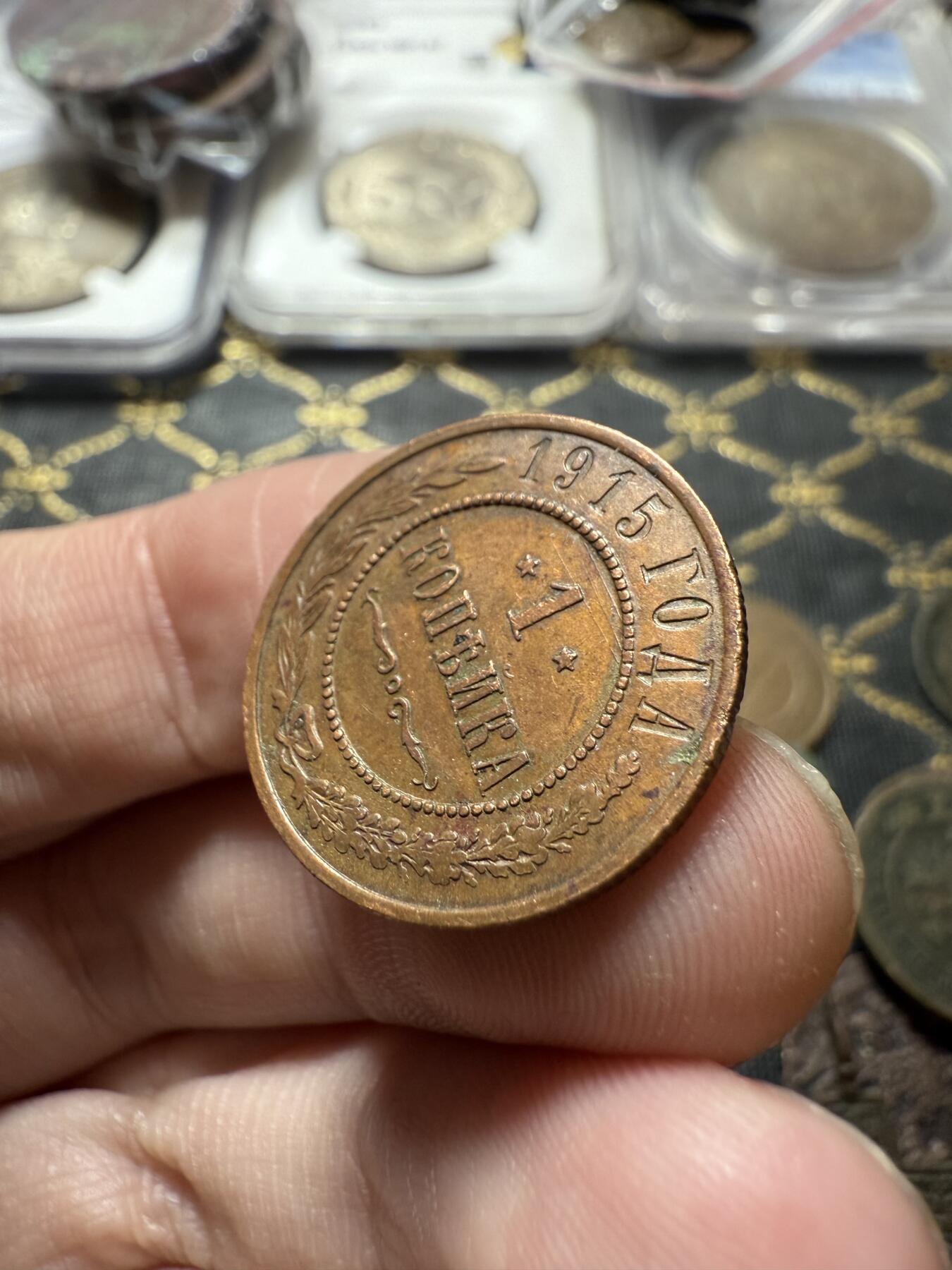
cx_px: 476
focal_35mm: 24
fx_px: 880
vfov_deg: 71.6
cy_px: 635
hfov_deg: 56.8
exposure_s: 1/71
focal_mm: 2.22
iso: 160
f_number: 2.2
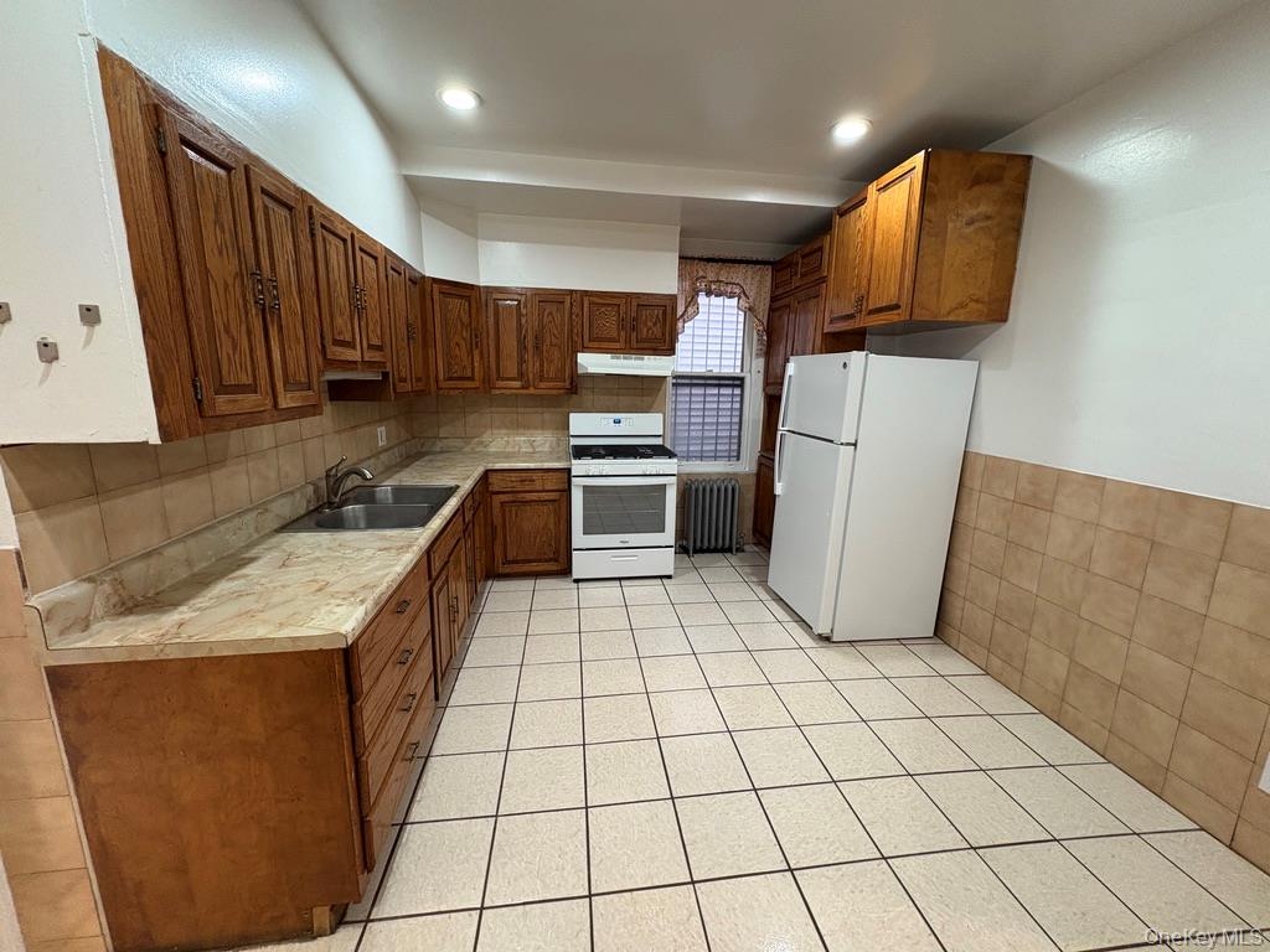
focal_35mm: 14
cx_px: 635
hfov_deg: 102.1
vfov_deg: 85.7
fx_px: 514
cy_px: 476
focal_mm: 2.22
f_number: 2.2
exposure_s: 1/60
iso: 320
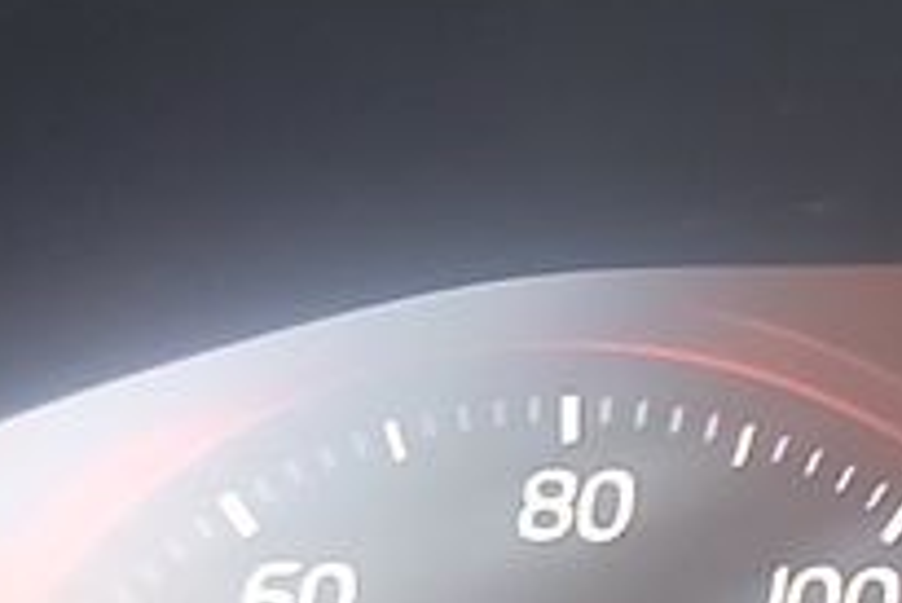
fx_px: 4889
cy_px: 678
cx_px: 1351
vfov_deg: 7.0
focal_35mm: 195
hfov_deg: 10.2
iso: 457
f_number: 1.8
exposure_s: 1/59
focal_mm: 6.7
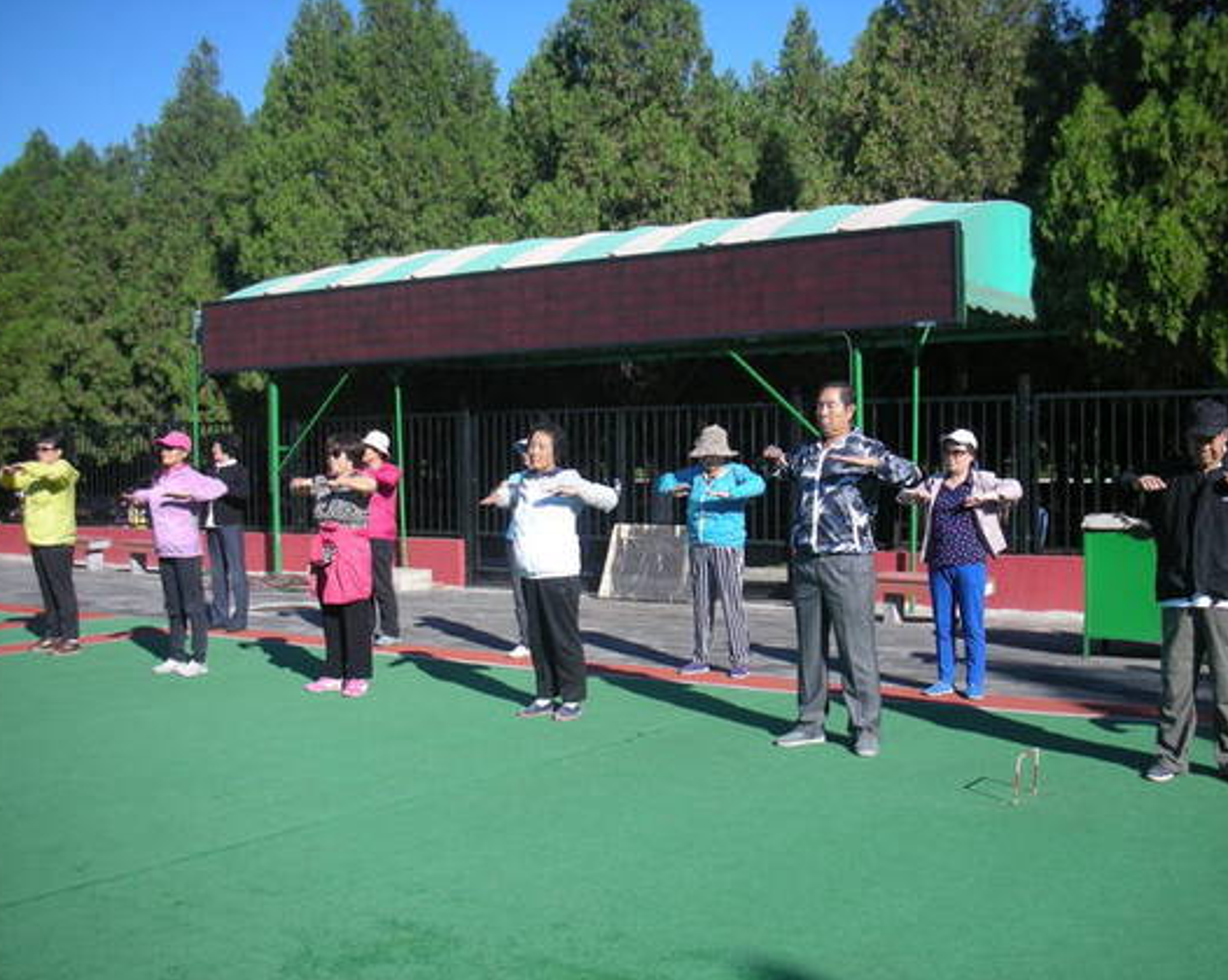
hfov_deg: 46.8
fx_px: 1416
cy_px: 518
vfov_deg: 38.2
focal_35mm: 39
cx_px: 665
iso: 50
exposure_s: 1/127
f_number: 7.9
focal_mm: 5.8
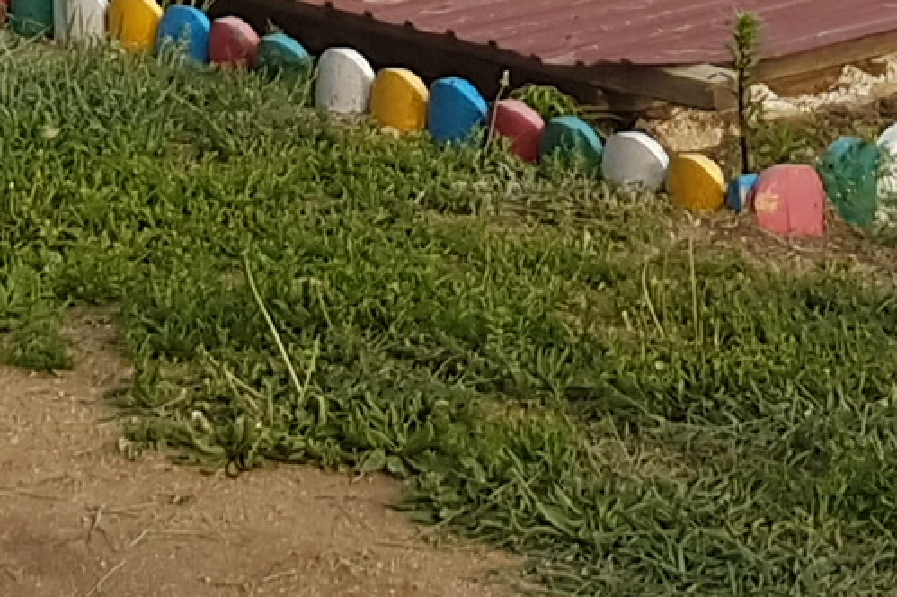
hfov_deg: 11.6
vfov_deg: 7.3
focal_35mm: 177
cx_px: 201
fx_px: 4407
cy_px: -775
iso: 50
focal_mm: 4.2
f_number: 1.7
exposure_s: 1/810
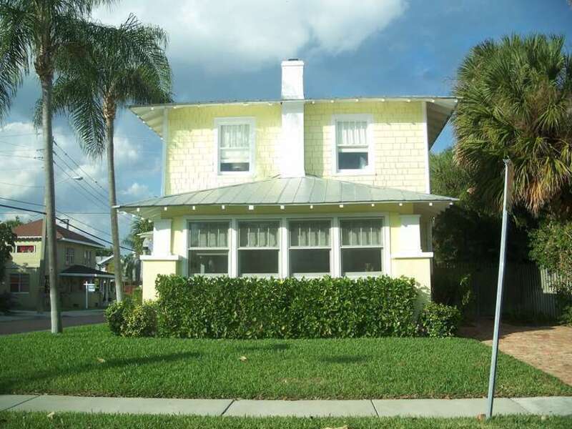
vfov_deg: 38.7
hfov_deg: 50.1
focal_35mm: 37
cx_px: 286
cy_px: 214
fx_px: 611
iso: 64
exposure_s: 1/640
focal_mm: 7.8
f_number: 2.8
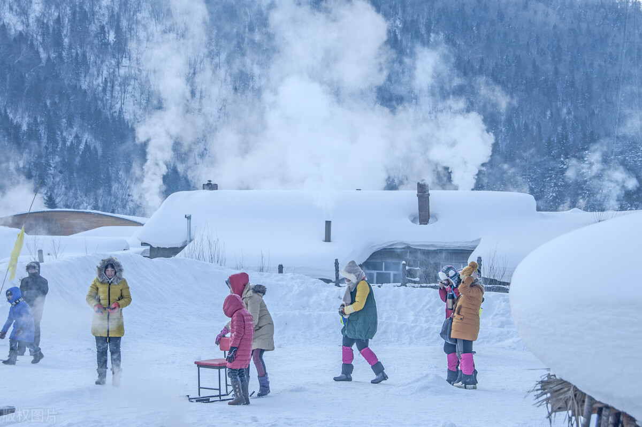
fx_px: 1390
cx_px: 321
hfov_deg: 26.0
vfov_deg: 17.5
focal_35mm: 78
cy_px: 214
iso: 160
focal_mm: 52
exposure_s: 1/160
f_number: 9
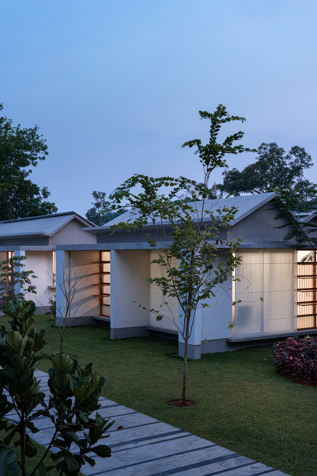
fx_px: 571
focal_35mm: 43
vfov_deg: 45.2
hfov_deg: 31.1
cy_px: 238
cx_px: 158
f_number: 8
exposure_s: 4
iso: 100
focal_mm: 43.2
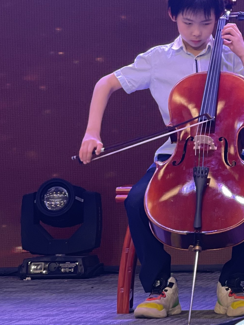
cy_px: -1
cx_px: 325
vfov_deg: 10.1
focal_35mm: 194
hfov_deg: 7.6
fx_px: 1823
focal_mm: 7.5
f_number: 2.2
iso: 100
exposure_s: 1/100
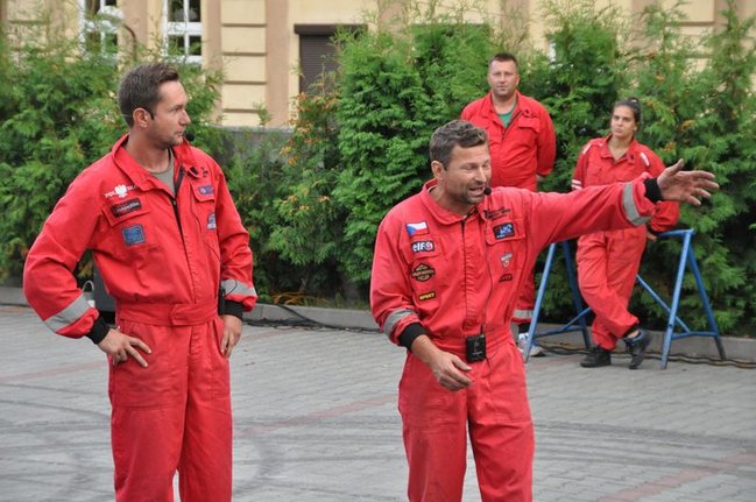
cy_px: 251
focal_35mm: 120
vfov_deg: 11.4
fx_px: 2517
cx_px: 378
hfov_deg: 17.1
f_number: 5.3
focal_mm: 80
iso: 1800
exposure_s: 1/250
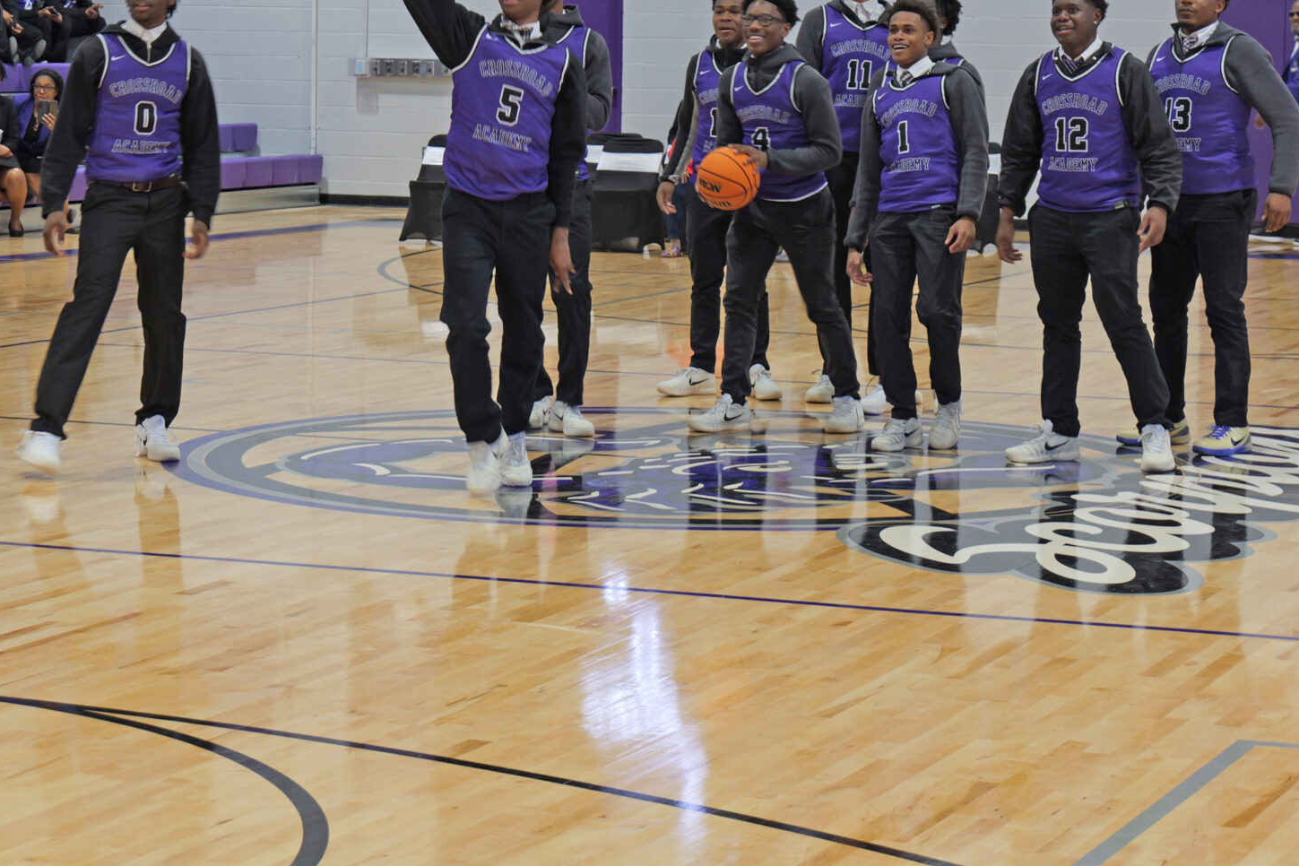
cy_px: 113
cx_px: 606
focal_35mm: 106
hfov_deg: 19.3
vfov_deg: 12.8
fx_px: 3825
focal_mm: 60
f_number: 5.6
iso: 800
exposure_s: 1/60
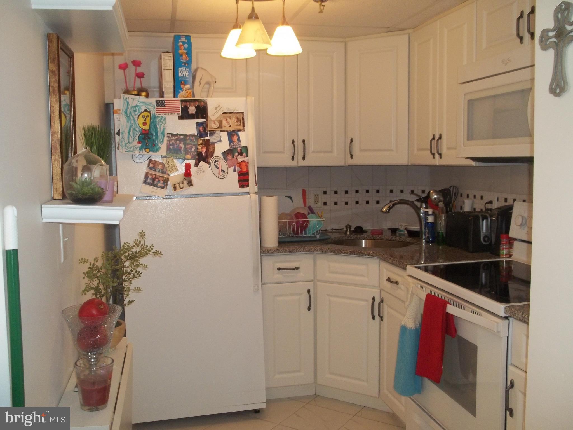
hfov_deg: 55.4
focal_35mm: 33
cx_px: 286
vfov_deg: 42.9
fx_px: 546
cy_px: 215
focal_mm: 5.9
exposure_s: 1/30
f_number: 3.3
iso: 160
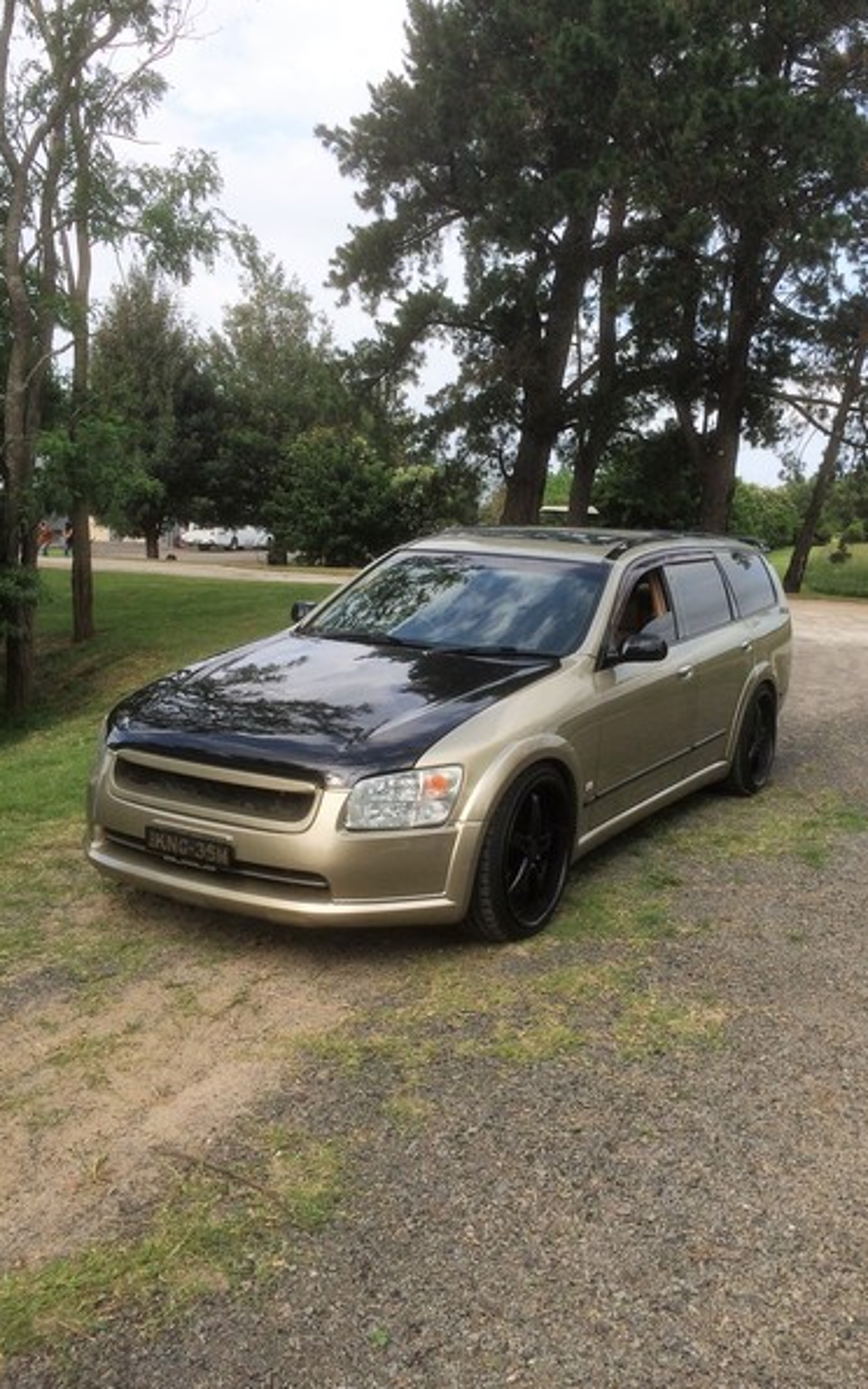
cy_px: 696
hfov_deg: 40.4
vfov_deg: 61.2
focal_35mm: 31
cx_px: 520
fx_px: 1173
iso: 32
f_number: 2.2
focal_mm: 4.15
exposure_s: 1/1109
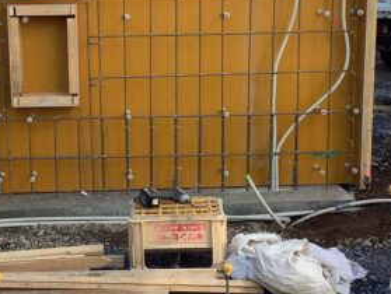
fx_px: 803
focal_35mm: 71
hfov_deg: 27.3
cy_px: 126
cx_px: 143
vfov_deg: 20.8
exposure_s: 1/226
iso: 25
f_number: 2.4
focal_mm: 3.3
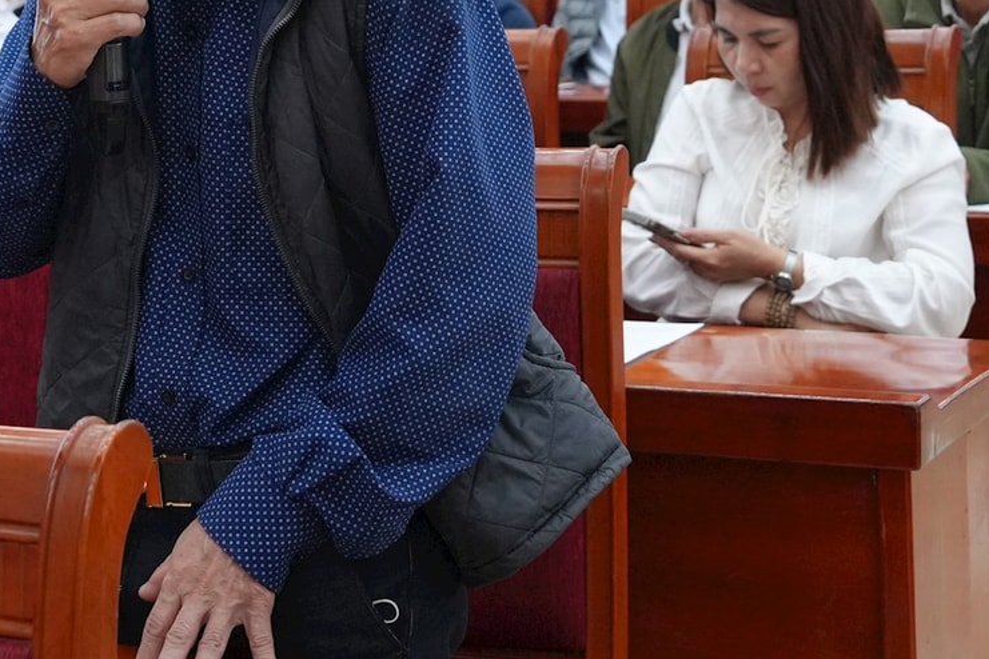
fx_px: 2774
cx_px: 270
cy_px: -129
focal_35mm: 101
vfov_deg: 13.2
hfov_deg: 20.1
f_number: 4
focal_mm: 26
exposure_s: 1/160
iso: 1600
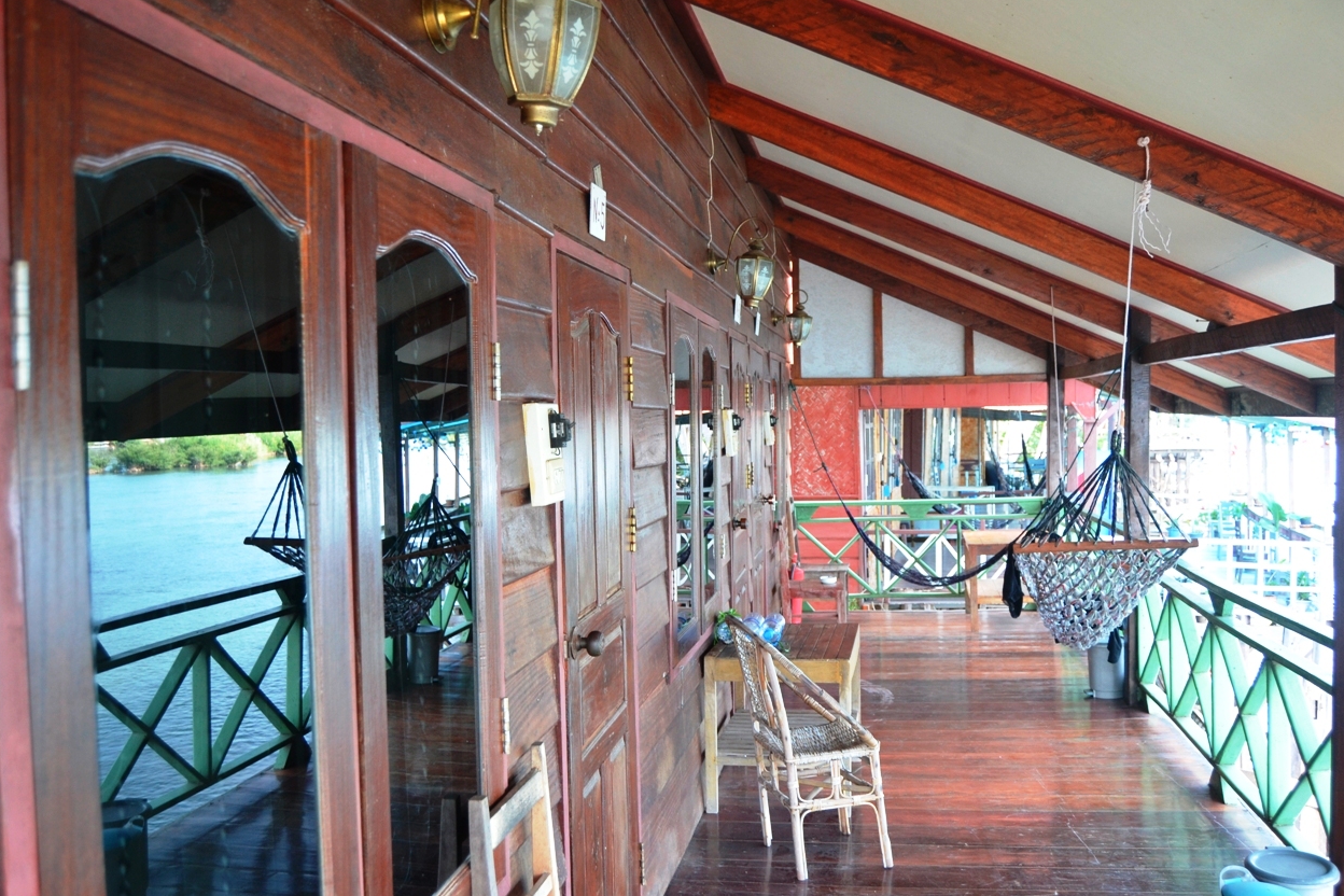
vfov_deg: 42.3
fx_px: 1157
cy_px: 438
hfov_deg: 60.3
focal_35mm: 31
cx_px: 678
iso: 400
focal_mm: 20
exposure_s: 1/80
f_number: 4.5
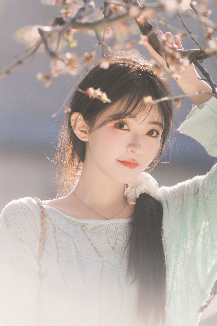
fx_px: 1835
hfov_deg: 6.8
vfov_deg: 10.1
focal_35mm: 203
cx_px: 108
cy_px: 163
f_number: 2
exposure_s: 1/3500
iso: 1000
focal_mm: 135
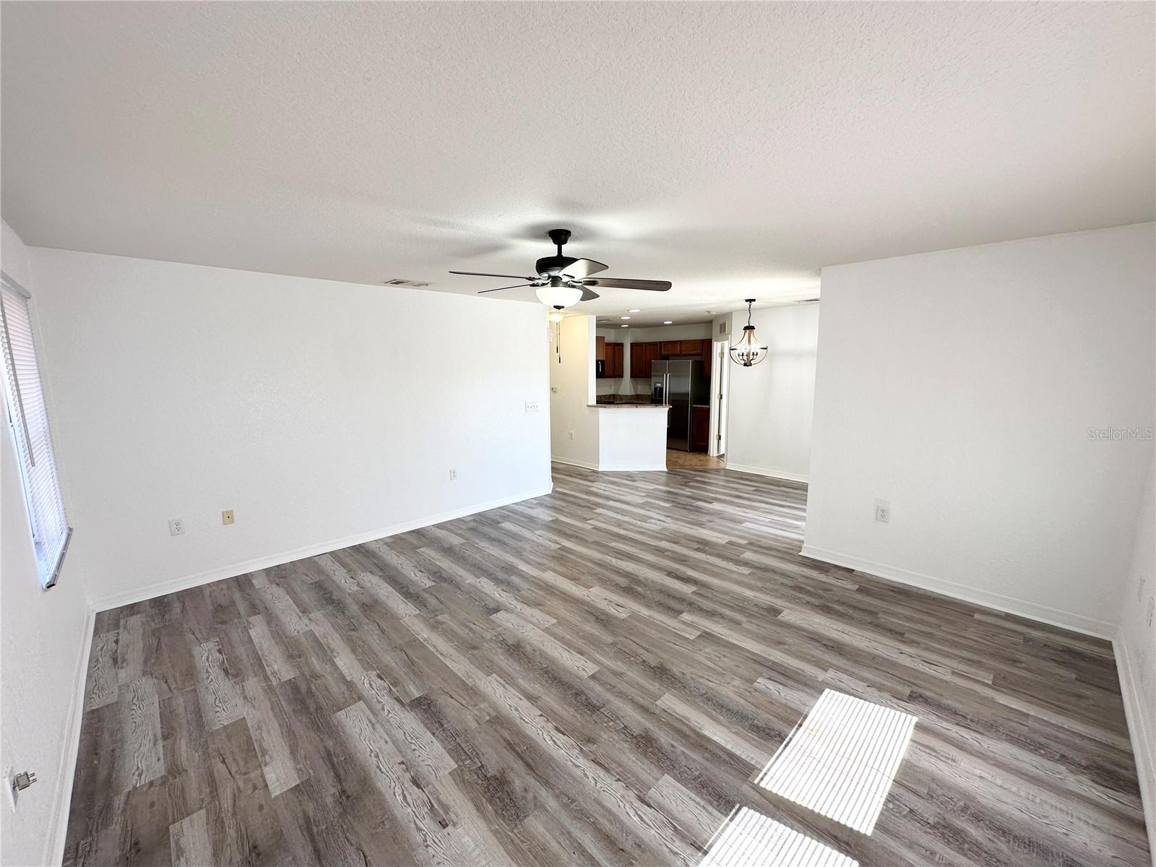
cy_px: 434
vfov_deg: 85.7
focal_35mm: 14
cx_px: 578
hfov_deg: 102.1
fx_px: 468
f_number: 2.2
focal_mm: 2.22
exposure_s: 1/120
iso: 64
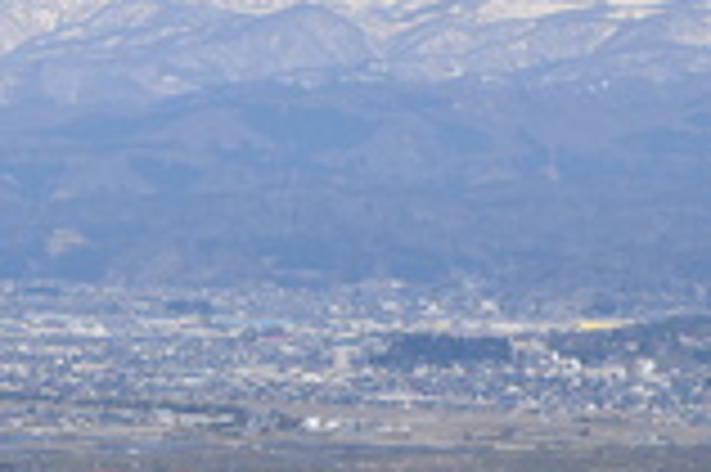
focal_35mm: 471
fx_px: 9292
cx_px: -86
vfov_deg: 2.9
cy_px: -45
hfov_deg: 4.4
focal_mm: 110
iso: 200
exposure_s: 1/500
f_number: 11
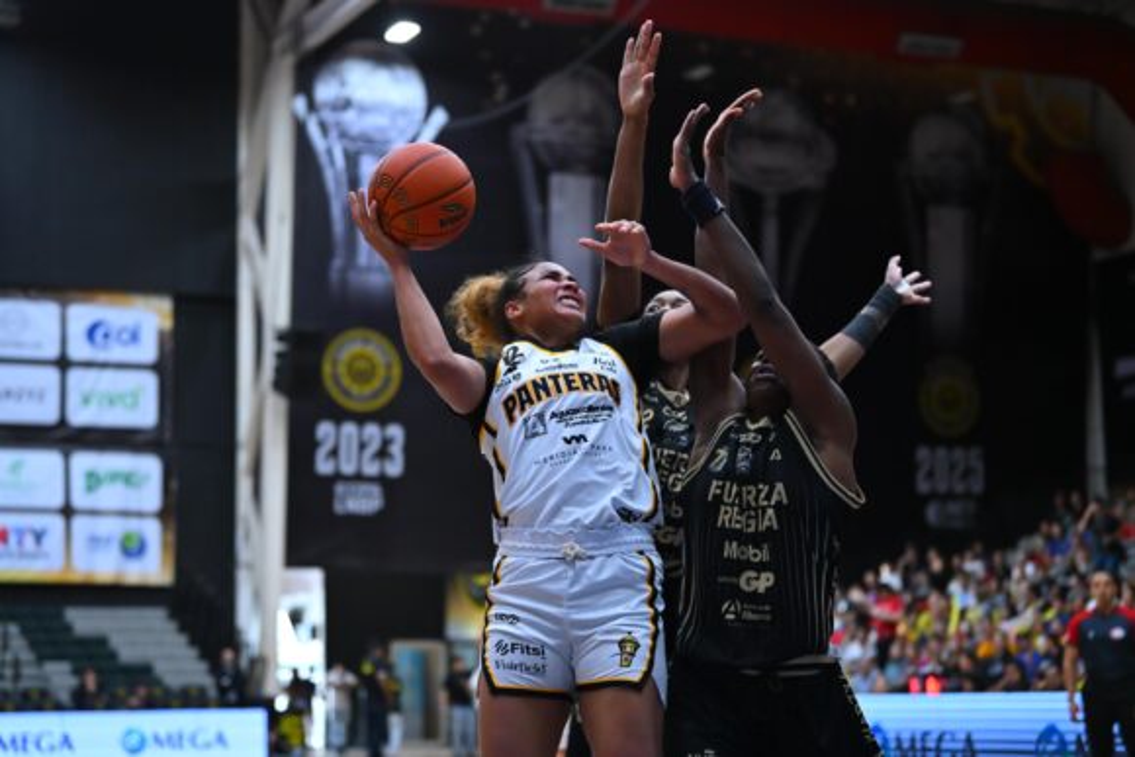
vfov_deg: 19.5
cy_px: 378
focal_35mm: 70
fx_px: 2207
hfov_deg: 28.8
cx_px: 568
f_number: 2.8
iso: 5000
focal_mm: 70
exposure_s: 1/1250
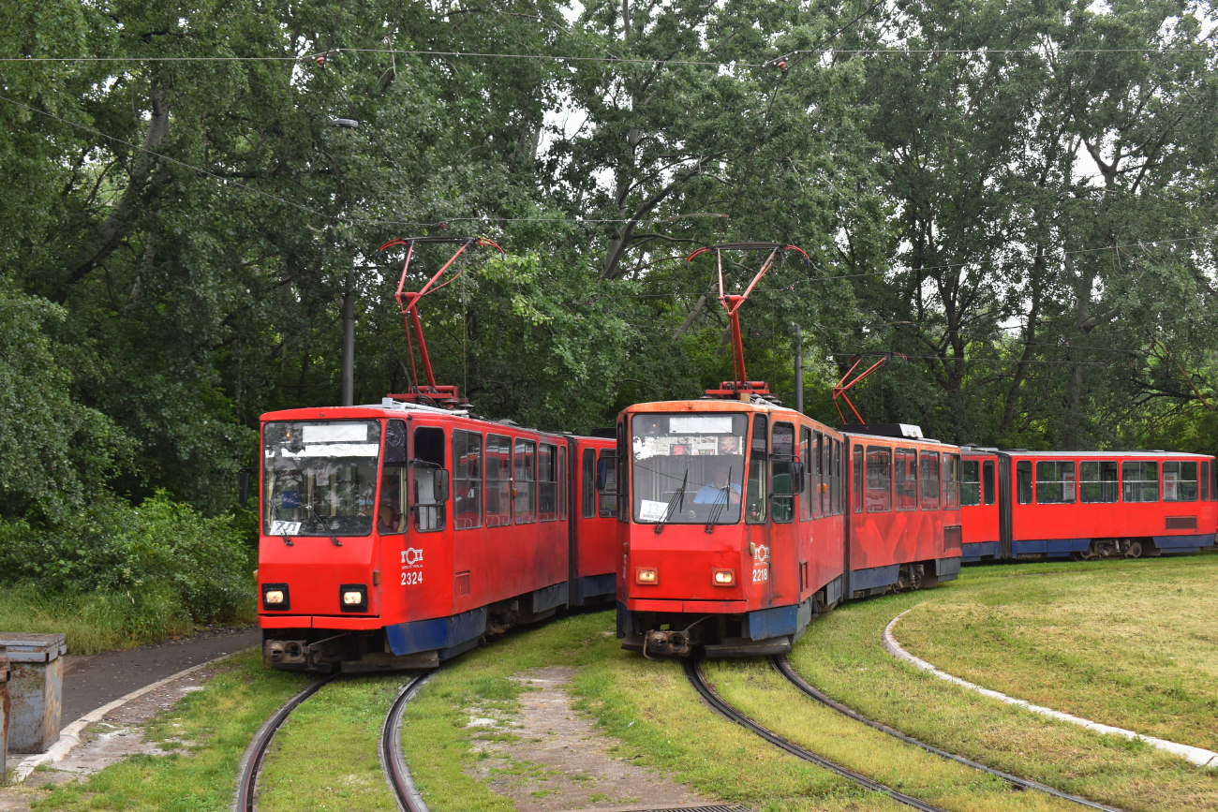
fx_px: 1523
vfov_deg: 29.9
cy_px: 406
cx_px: 609
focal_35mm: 45
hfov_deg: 43.6
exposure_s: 1/200
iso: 400
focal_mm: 30
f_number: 7.1
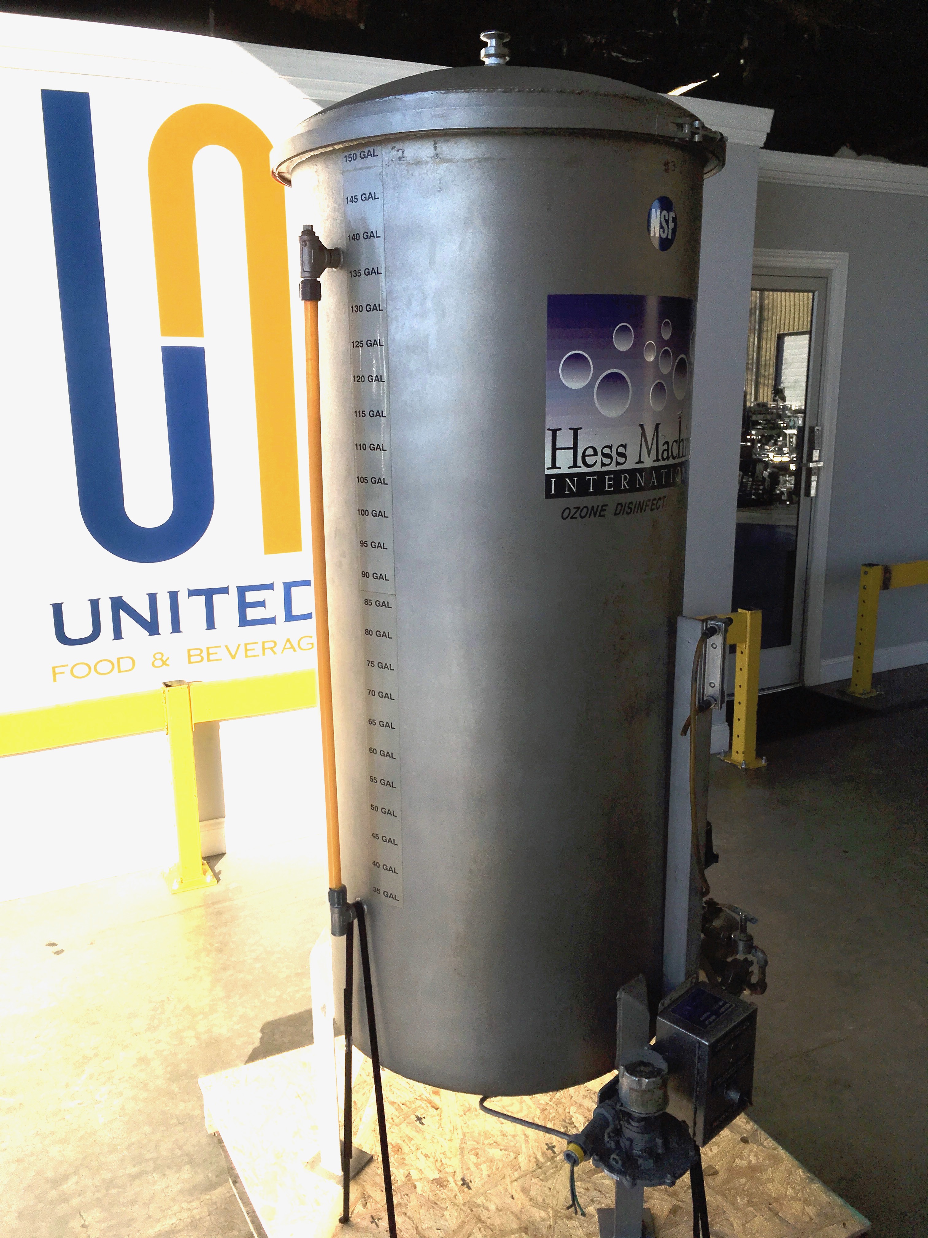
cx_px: 464
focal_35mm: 29
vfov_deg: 61.7
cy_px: 619
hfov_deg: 48.2
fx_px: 1037
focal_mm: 4.15
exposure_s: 1/1748
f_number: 2.2
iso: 25
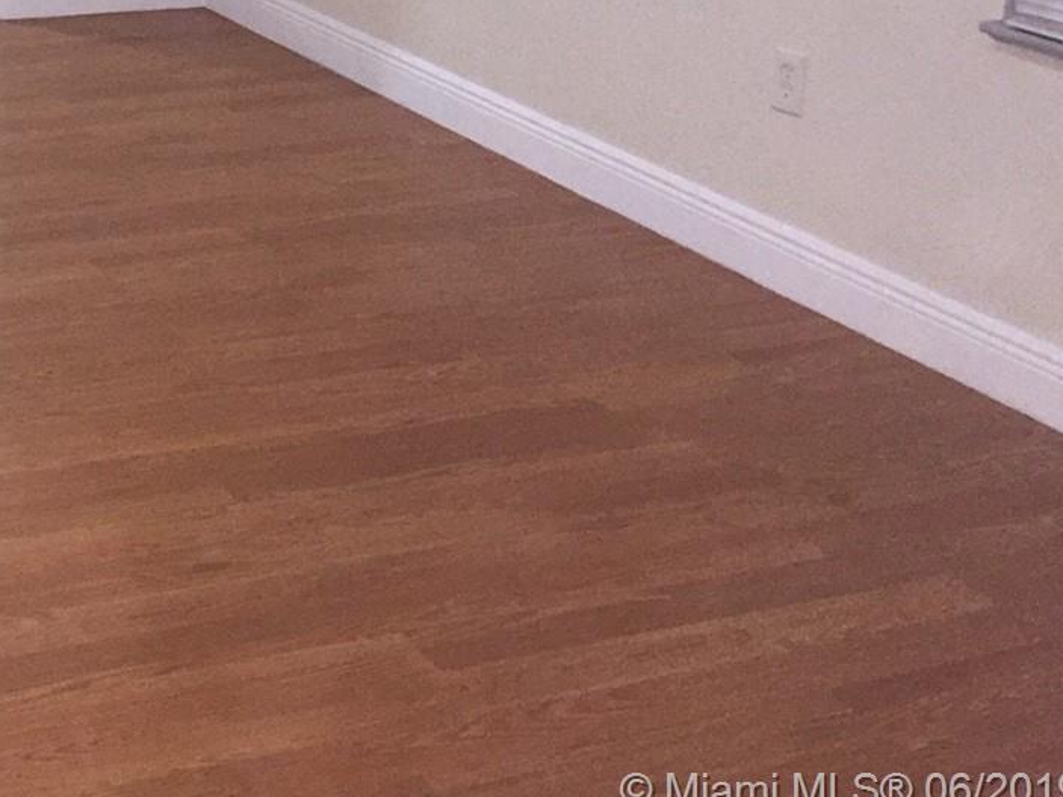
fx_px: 2026
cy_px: -86
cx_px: -98
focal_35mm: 66
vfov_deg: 21.1
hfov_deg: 27.0
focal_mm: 4.15
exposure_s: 1/20
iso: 200
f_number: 2.2
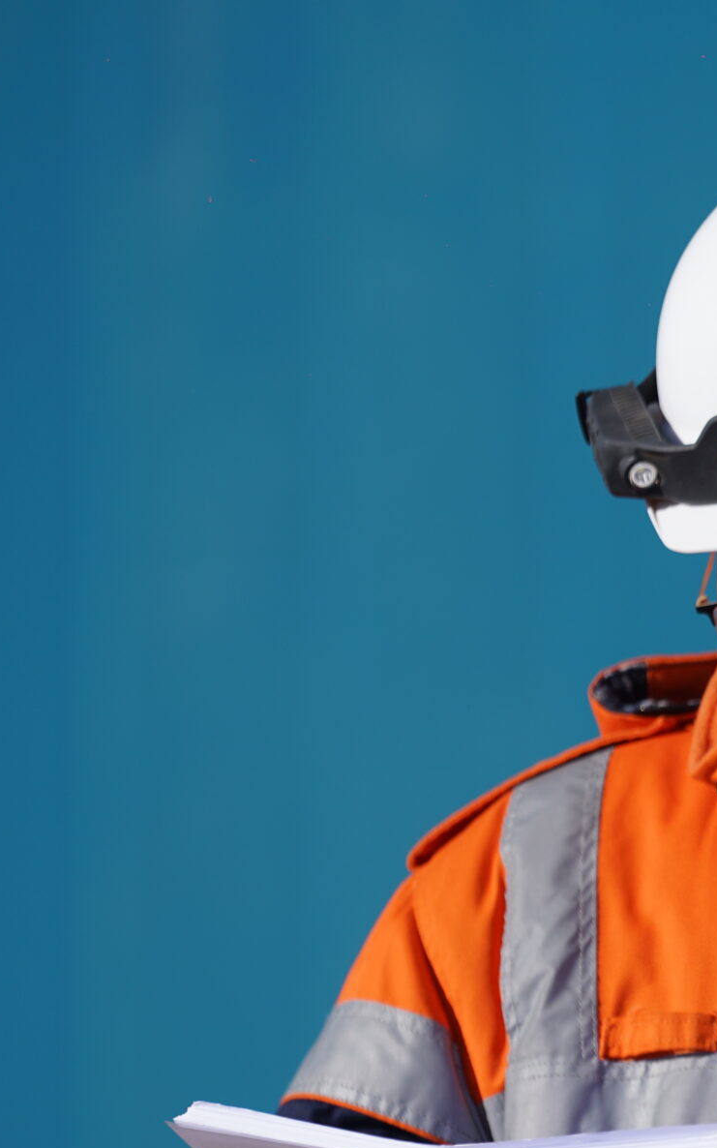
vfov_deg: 4.8
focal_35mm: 440
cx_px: 915
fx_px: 13760
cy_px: 780
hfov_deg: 3.0
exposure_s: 1/1000
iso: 100
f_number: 4.5
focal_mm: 200
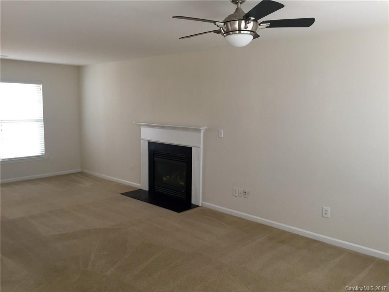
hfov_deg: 61.7
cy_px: 146
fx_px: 326
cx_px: 194
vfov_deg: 48.2
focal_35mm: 29
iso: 100
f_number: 2.2
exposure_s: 1/30
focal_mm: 4.15
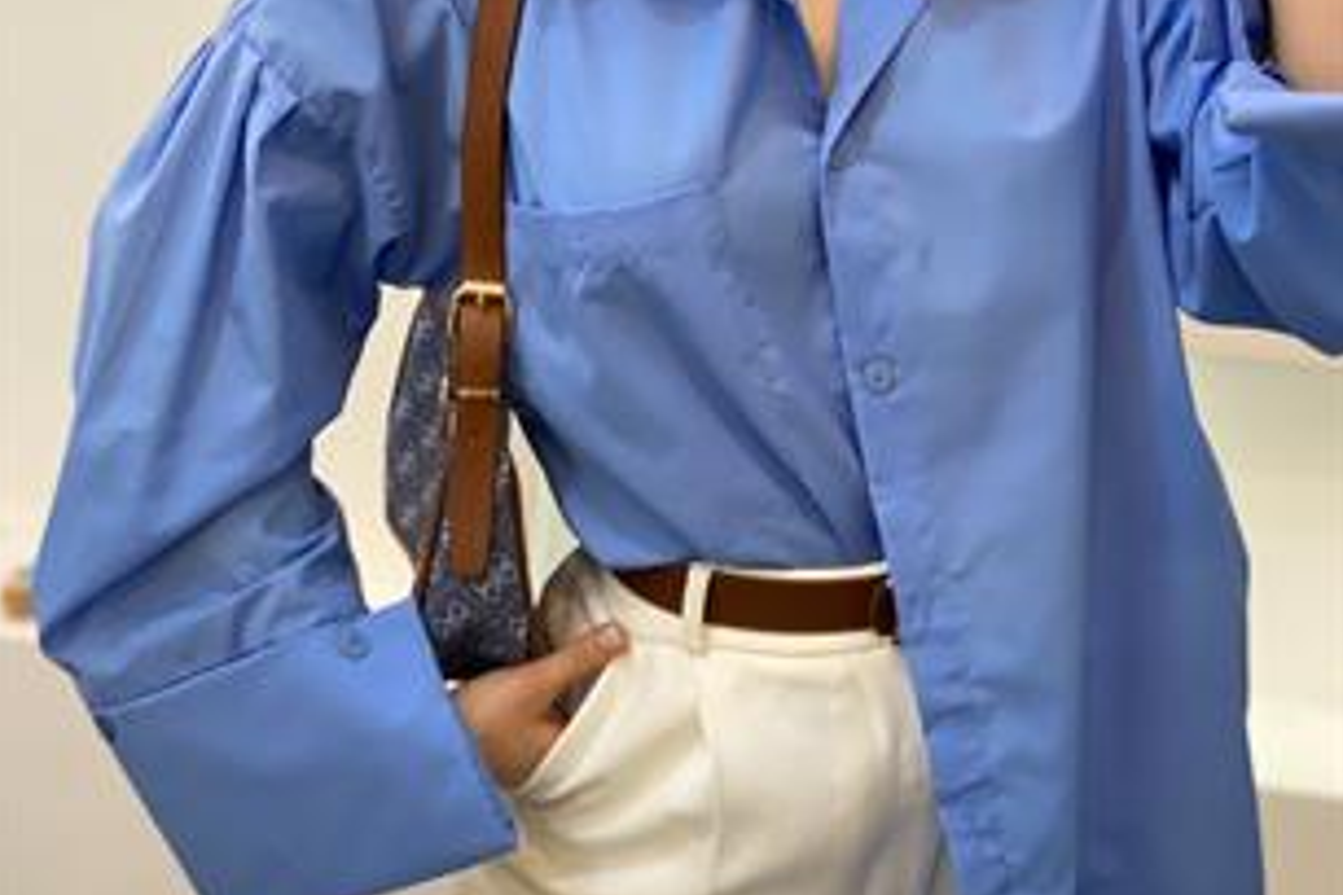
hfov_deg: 27.7
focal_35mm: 73
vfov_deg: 18.7
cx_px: 667
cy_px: 371
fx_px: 2723
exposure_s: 1/100
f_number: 2
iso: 125
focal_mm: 6
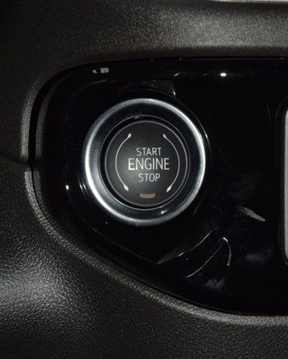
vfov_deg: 12.9
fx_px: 1586
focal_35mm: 149
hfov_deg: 10.3
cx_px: 255
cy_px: 180
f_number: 8
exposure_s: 1/125
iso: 100
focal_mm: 70
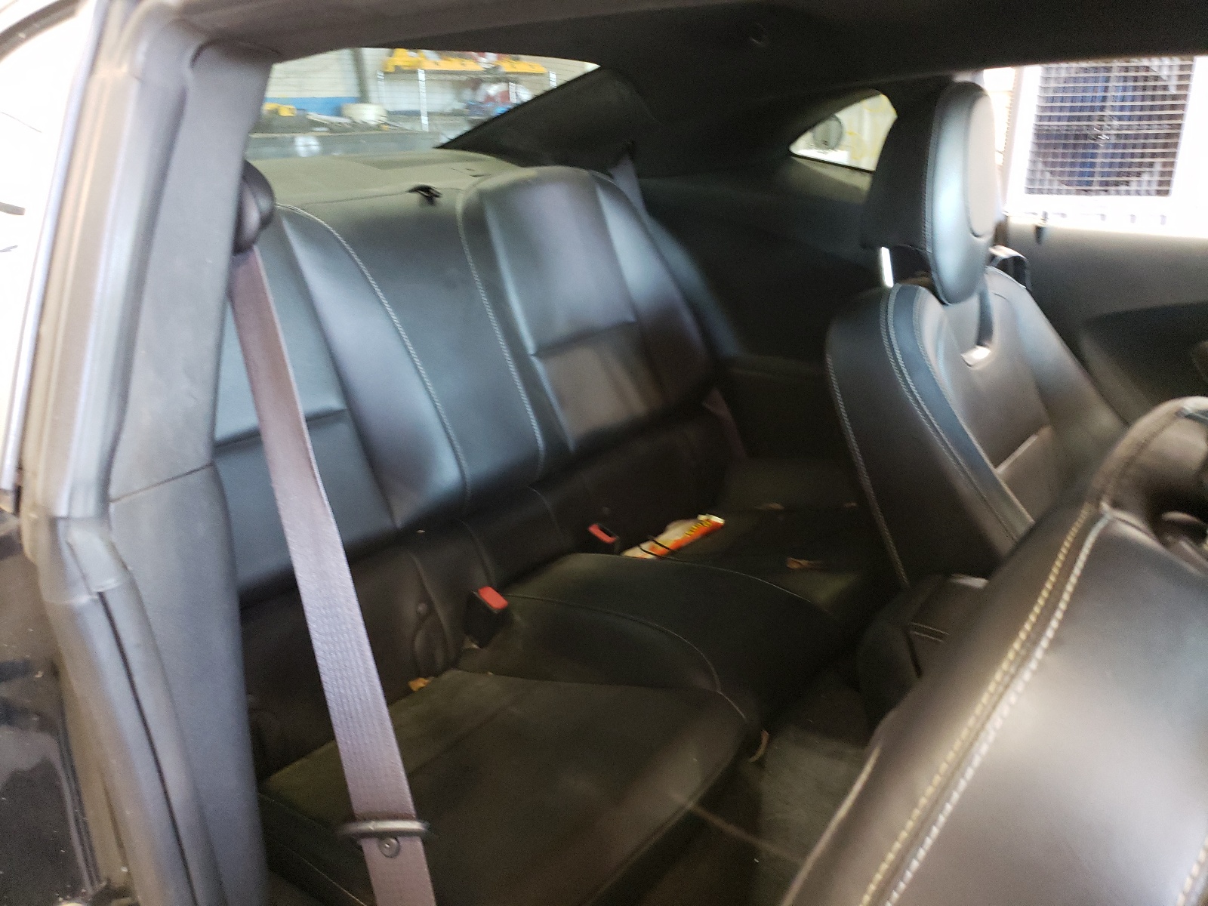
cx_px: 604
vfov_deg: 53.1
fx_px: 907
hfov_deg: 67.3
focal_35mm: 26
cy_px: 453
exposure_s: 1/24
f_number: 1.5
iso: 453
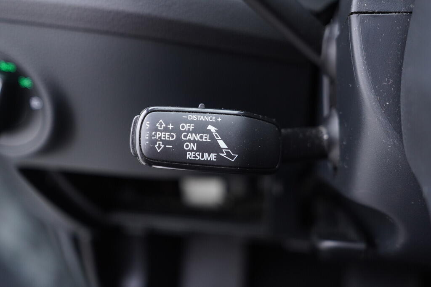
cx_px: 216
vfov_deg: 36.9
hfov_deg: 53.1
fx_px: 431
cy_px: 144
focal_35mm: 36
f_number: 2.8
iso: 500
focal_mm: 24
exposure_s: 1/40
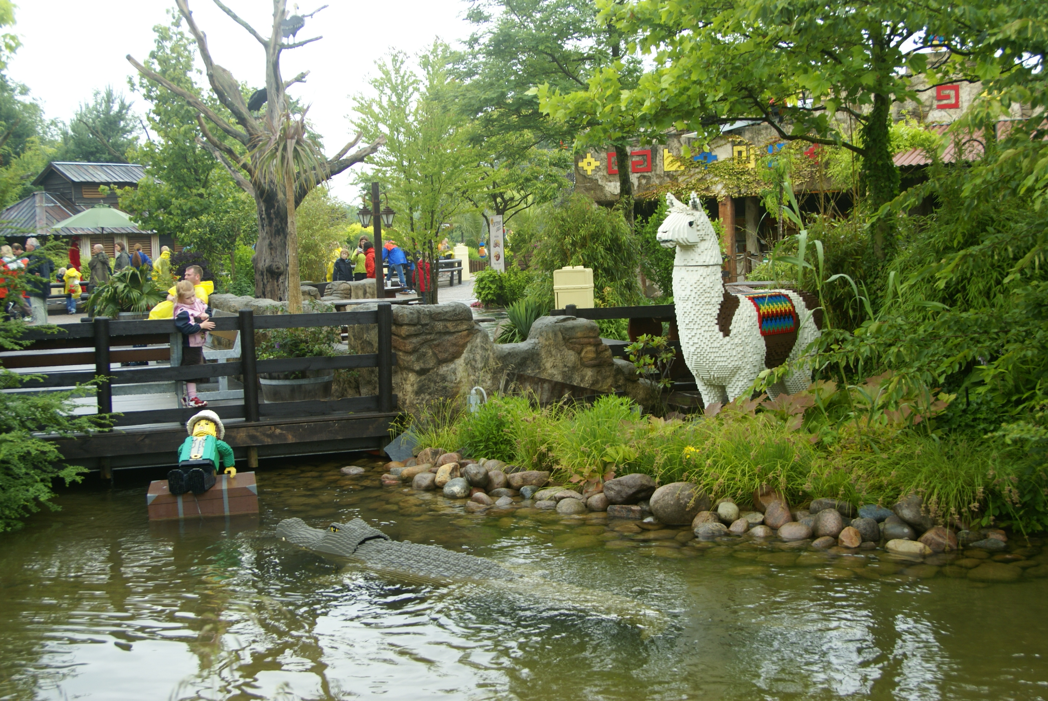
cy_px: 350
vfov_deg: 32.0
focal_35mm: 42
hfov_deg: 46.4
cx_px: 524
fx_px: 1224
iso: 100
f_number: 5.6
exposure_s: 1/60
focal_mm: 28
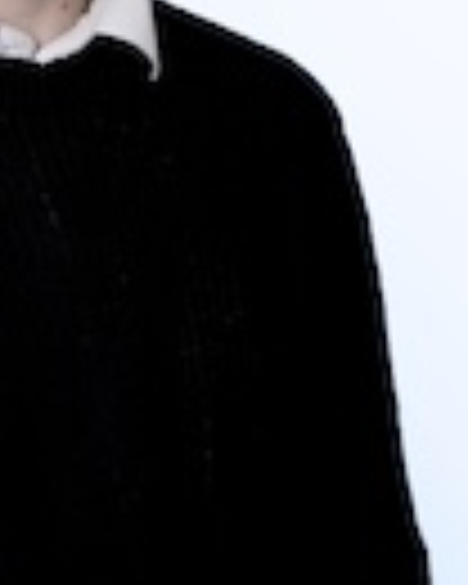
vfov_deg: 13.3
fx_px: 2441
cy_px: -94
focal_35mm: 141
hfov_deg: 10.9
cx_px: 0
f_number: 4
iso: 100
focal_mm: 51
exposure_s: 1/200
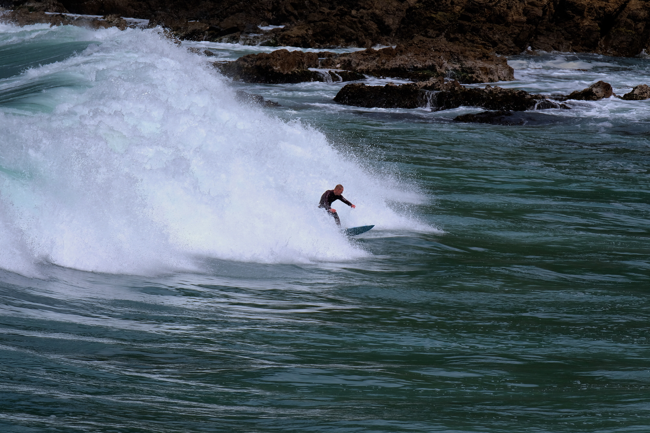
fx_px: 8811
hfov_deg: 4.2
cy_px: 216
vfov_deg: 2.8
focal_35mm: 488
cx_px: 325
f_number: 6.3
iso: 250
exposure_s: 1/2000
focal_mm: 325
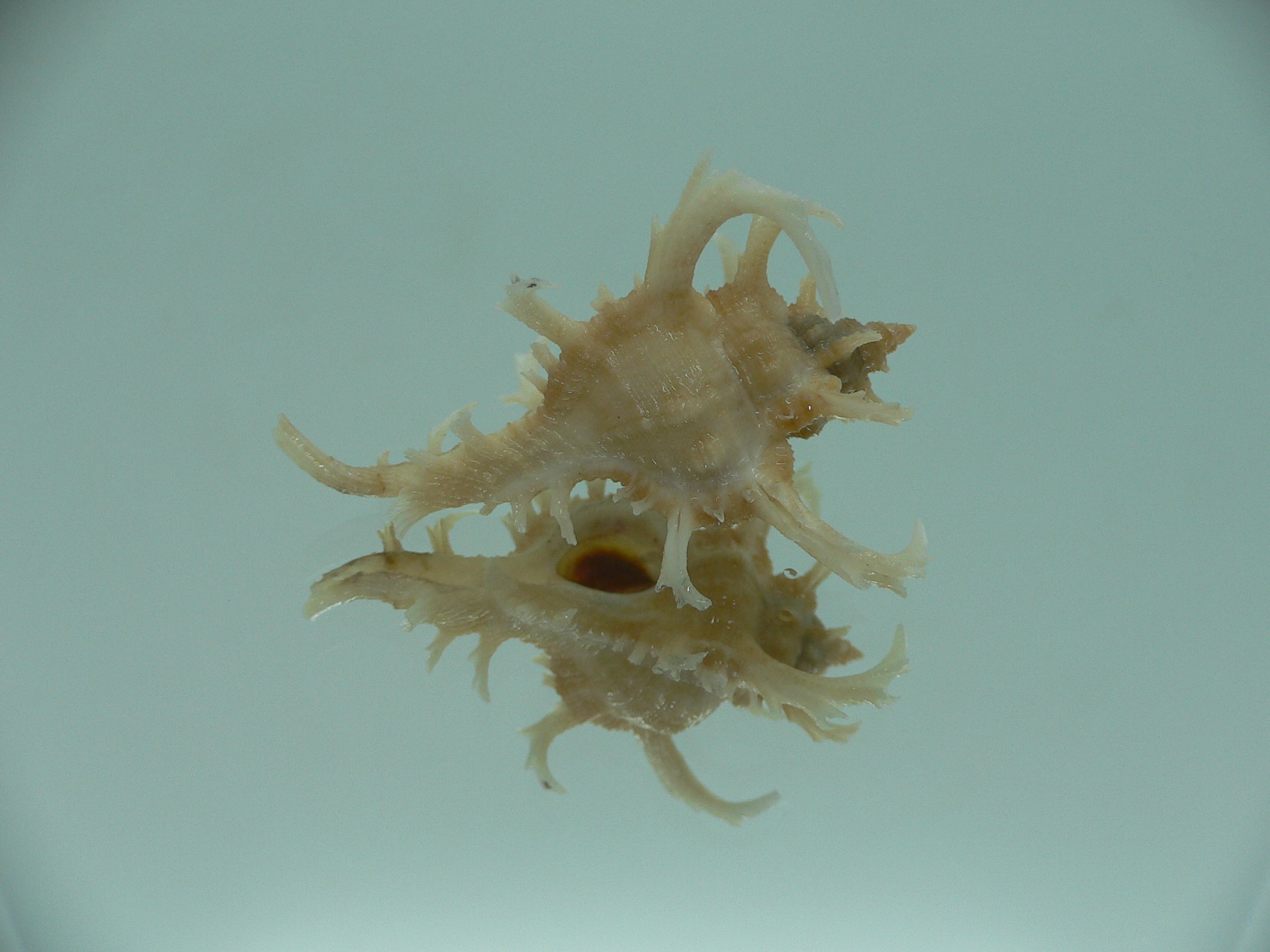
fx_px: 1284
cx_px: 635
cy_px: 476
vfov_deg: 40.7
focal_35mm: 35
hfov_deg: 52.6
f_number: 2.8
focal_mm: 4.6
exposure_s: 1/80
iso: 80
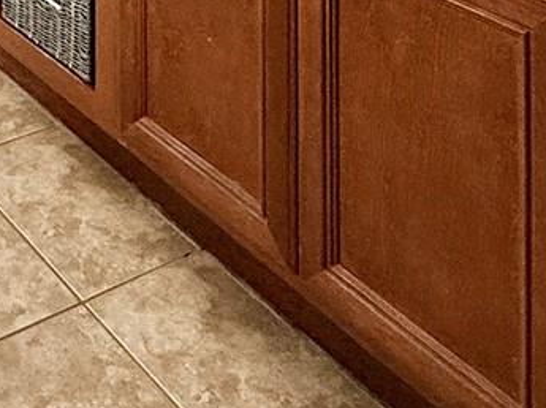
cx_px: -60
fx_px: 1024
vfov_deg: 16.1
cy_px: -459
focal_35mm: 65
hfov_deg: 27.3
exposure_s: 1/99
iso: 200
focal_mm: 2.22
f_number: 2.2
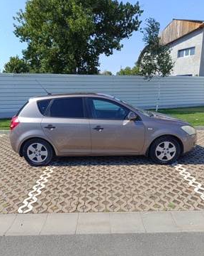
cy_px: 139
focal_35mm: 26
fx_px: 196
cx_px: 102
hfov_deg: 54.9
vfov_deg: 65.9
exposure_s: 1/1012
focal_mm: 5.59
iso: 57
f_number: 1.88
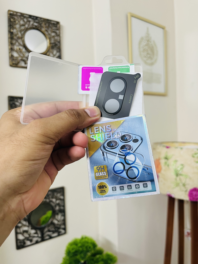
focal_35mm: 26
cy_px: 132
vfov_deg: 67.3
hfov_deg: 53.1
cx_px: 99
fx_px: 198
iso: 80
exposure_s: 1/50
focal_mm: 5.1
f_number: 1.6
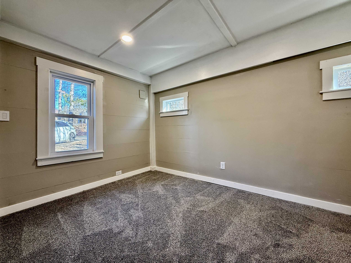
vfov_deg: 85.7
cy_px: 132
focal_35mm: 14
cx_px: 176
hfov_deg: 102.1
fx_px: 142
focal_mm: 2.22
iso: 250
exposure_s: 1/120
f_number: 2.2
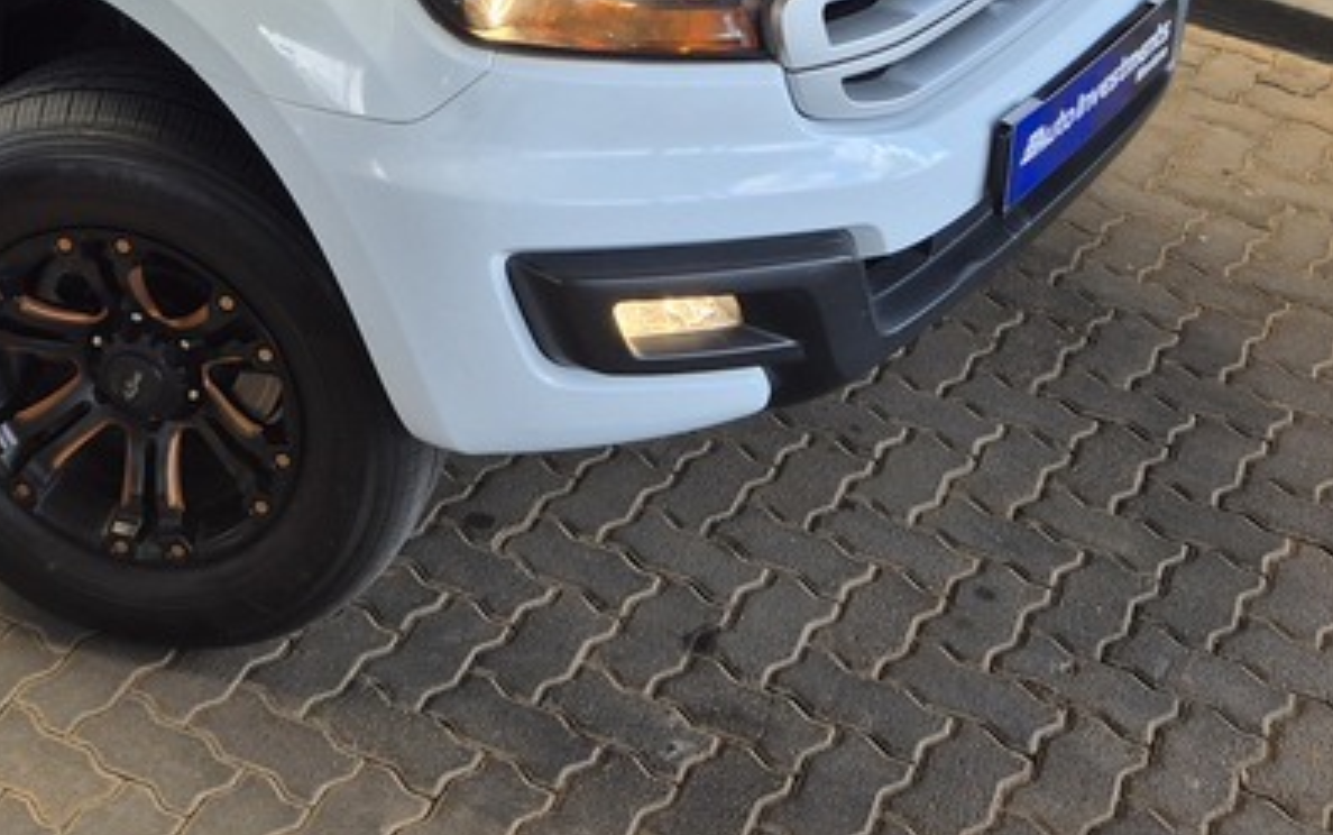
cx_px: 296
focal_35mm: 63
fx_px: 2290
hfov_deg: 31.7
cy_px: -236
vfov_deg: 19.2
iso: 32
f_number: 1.8
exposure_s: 1/180
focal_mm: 5.4
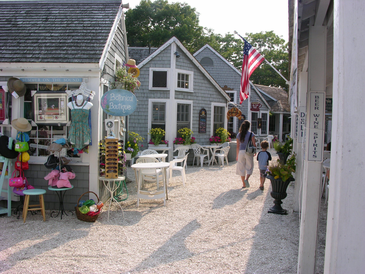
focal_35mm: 42
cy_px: 137
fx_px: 443
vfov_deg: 34.3
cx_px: 182
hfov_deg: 44.8
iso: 50
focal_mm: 10.7
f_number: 5.8
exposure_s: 1/161
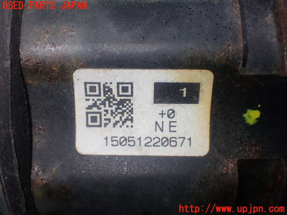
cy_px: 108
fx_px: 365
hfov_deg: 42.9
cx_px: 144
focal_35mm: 44
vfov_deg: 32.9
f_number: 2.9
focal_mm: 7.84
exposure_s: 1/60
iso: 200
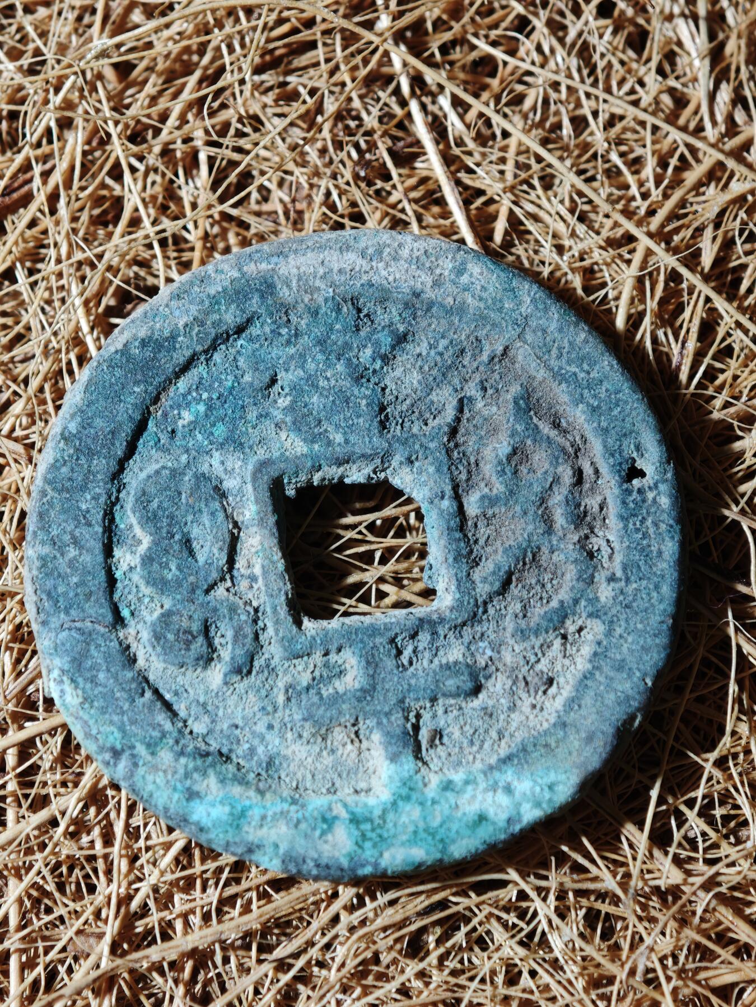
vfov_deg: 21.3
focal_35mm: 92
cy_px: 504
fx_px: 2679
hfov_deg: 16.1
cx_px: 378
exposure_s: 1/100
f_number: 2
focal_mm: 9
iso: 250
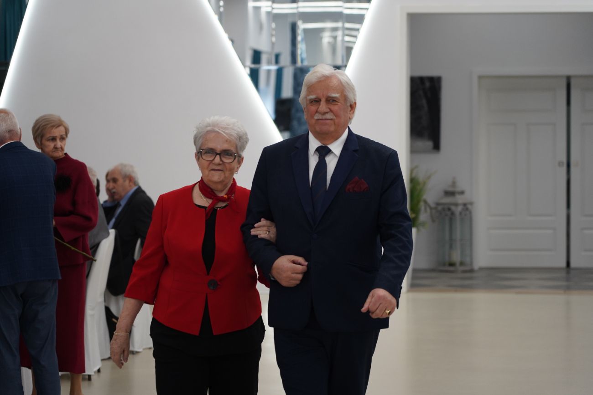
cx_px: 296
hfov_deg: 19.5
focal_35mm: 105
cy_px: 198
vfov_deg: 13.0
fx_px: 1730
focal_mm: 105
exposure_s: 1/125
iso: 1250
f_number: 4
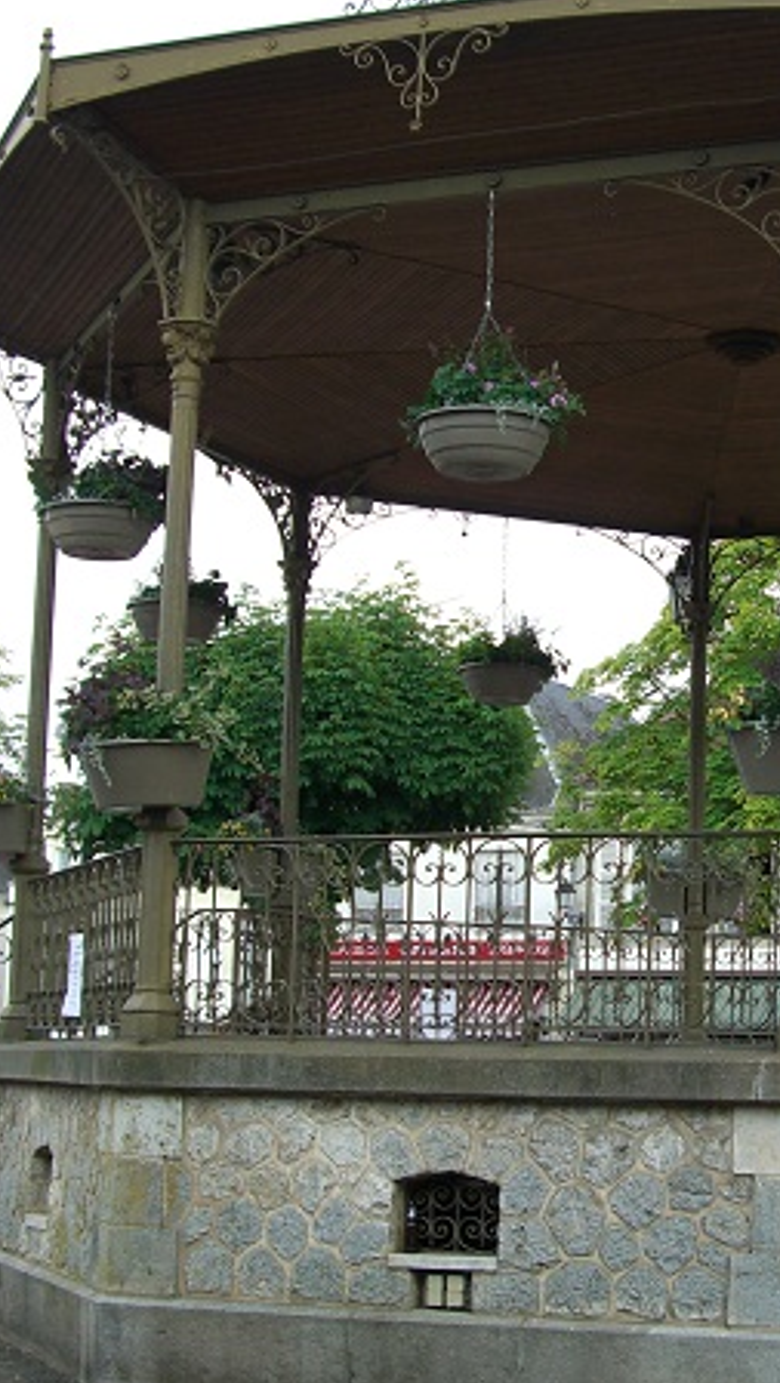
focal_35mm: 70
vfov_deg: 30.1
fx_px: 2570
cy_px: 795
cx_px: 752
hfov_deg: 16.9
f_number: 2.8
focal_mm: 7.9
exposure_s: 1/320
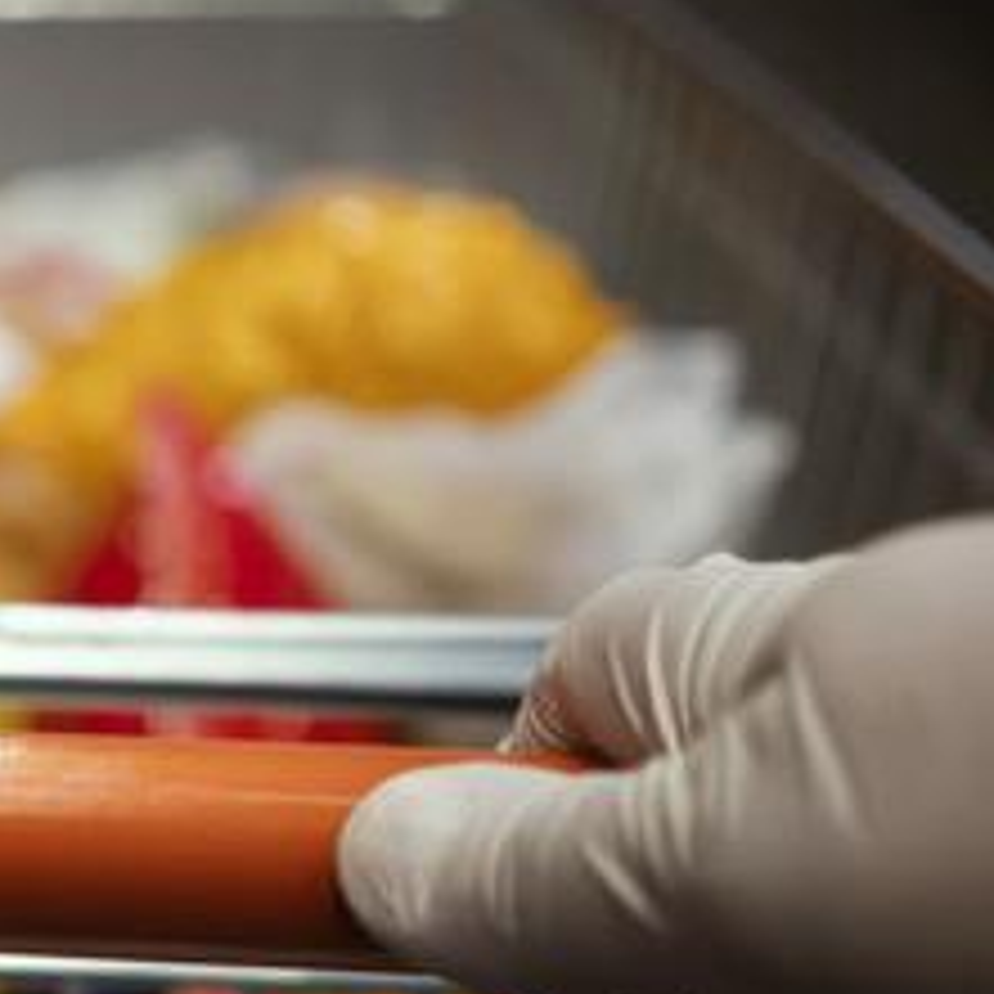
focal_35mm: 101
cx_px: -625
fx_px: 3281
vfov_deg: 17.2
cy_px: 634
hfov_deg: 15.5
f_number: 2.8
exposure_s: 1/200
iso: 800
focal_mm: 35
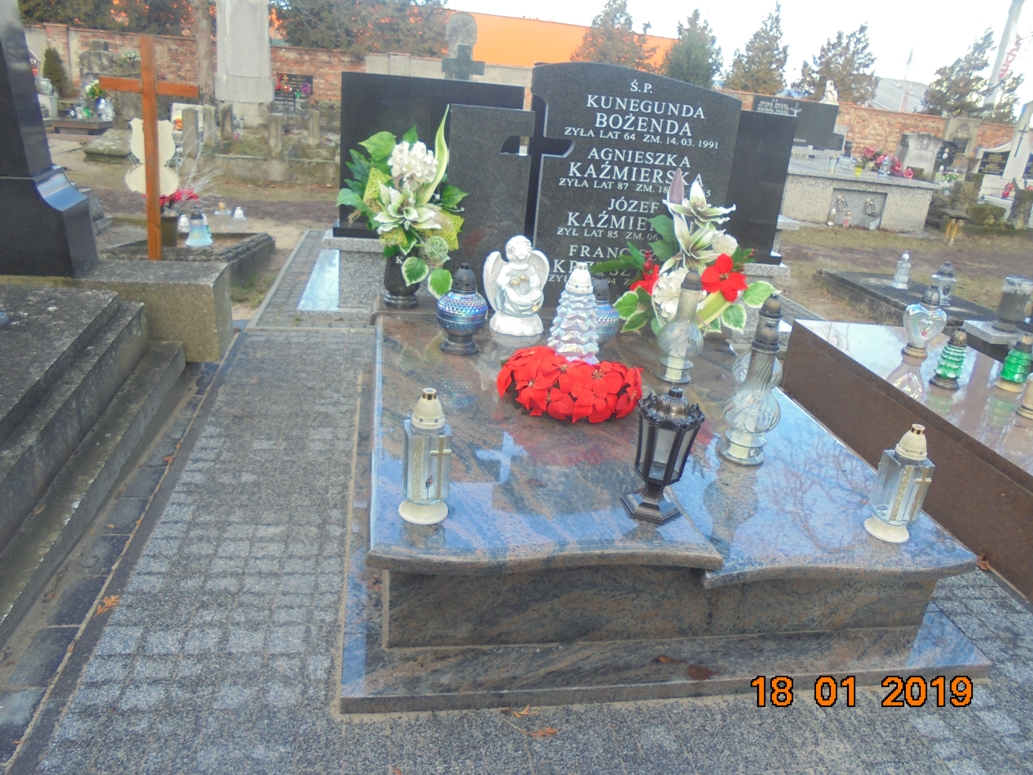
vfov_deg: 53.1
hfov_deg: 67.3
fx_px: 776
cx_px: 516
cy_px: 388
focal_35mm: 26
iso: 100
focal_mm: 4.6
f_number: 3.5
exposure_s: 1/100
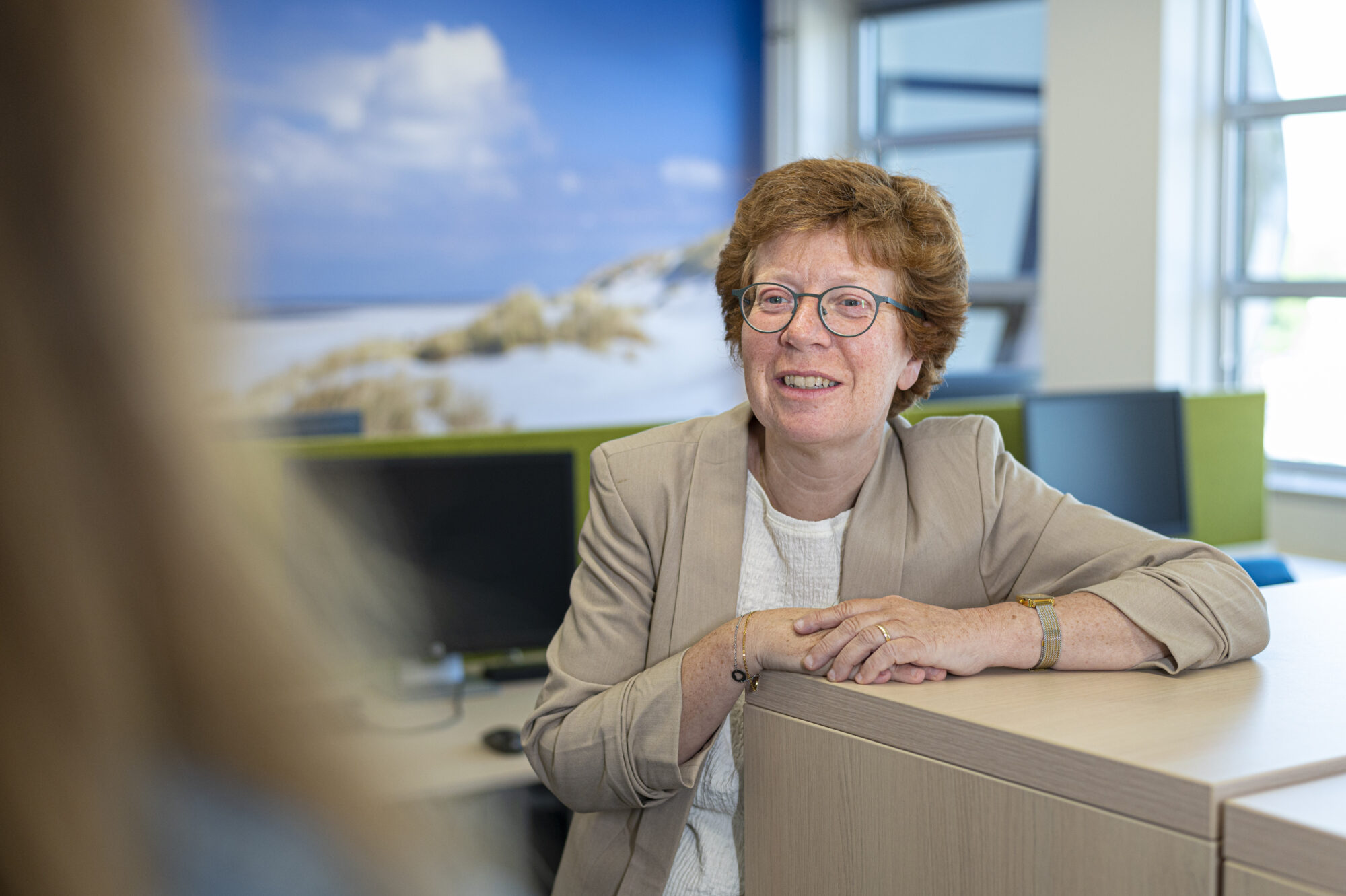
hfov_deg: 39.6
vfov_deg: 27.0
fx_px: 1868
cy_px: 448
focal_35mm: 50
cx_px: 673
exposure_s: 1/400
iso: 800
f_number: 2.8
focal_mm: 50
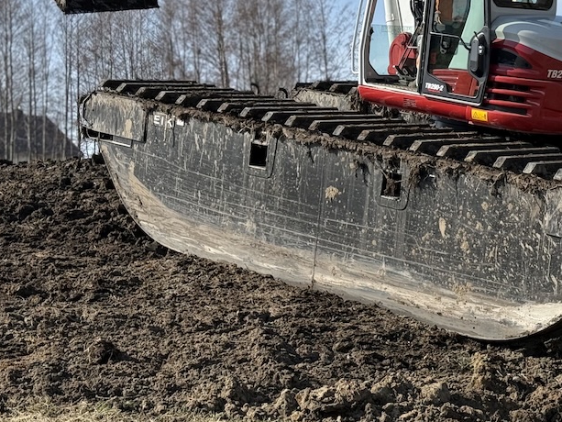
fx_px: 1526
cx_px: 437
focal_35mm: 94
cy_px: 29
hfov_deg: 20.7
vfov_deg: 15.5
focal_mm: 6.76
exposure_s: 1/3891
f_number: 1.78
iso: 64
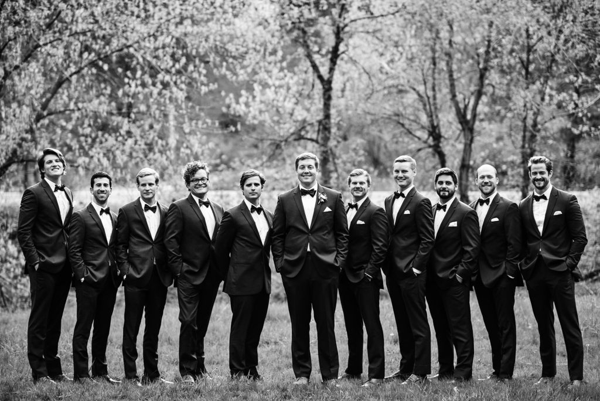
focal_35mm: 85
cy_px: 200
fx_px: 1417
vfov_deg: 16.1
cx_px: 300
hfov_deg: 23.9
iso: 200
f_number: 2.2
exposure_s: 1/800
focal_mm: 85
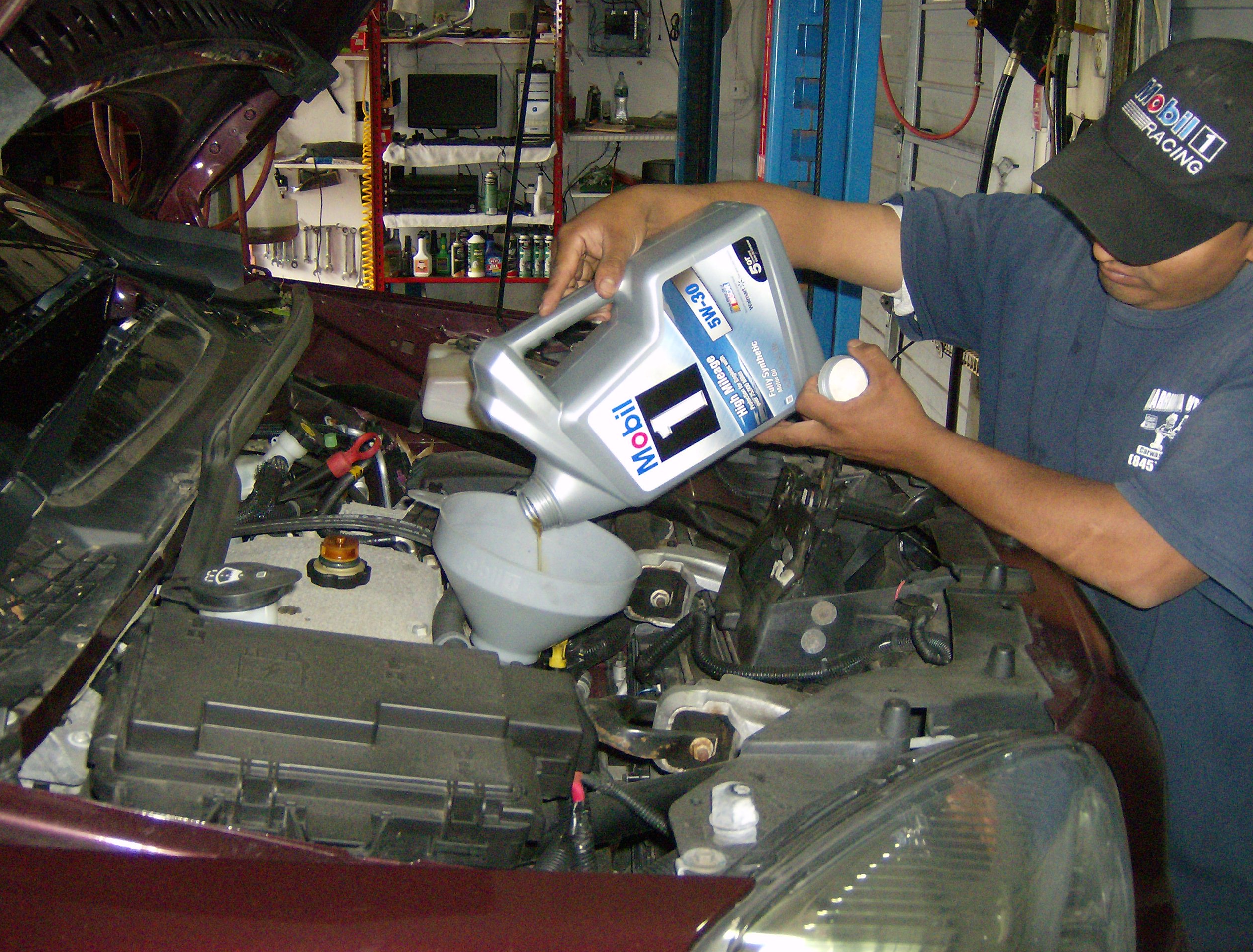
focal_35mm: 40
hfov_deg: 46.6
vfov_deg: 36.2
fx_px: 1455
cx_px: 644
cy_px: 436
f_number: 2.8
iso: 200
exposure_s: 1/60
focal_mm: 6
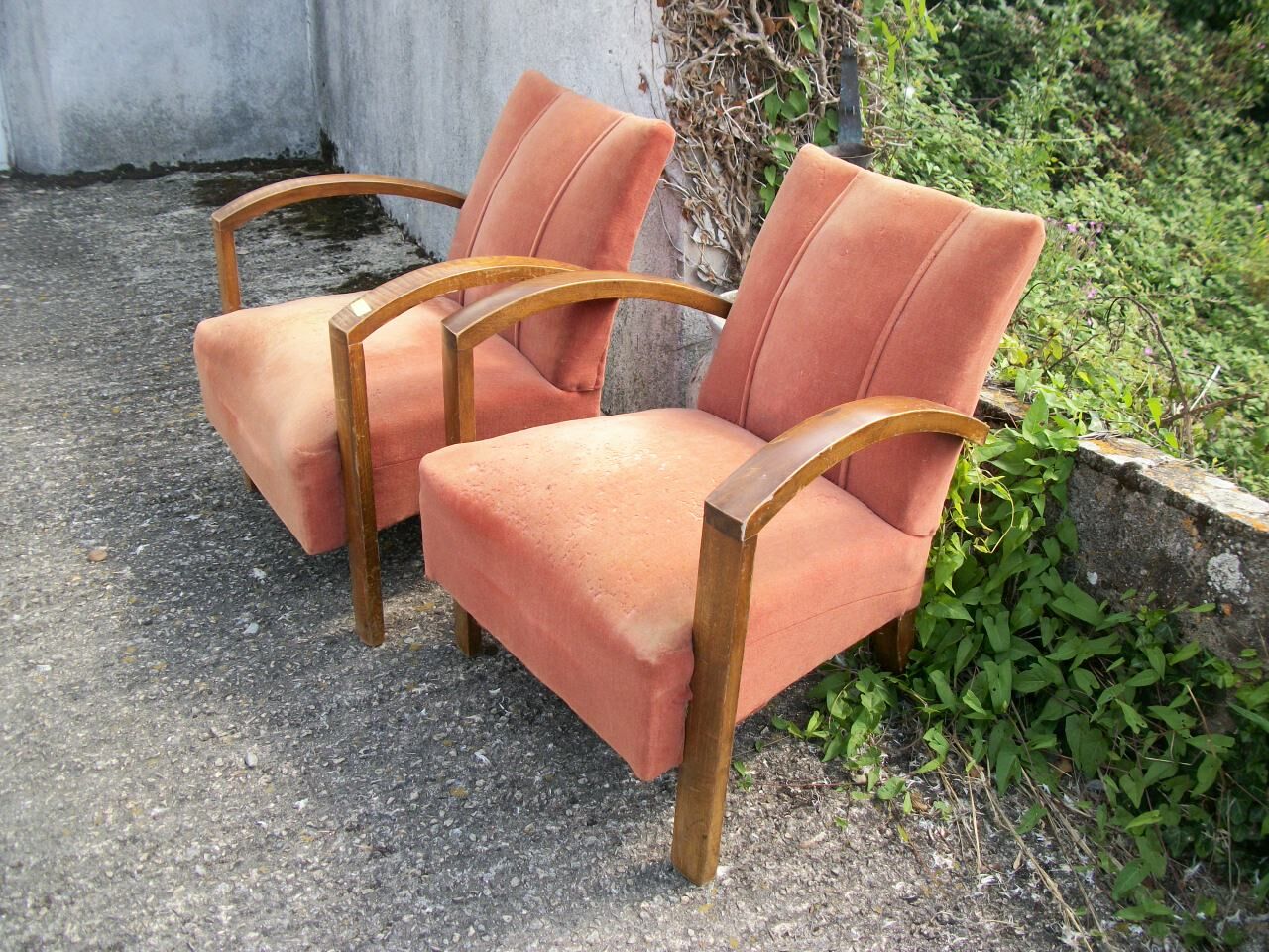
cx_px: 634
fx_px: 1173
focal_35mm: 32
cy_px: 476
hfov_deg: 56.8
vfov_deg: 44.2
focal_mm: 5.7
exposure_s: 1/320
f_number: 2.9
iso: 80
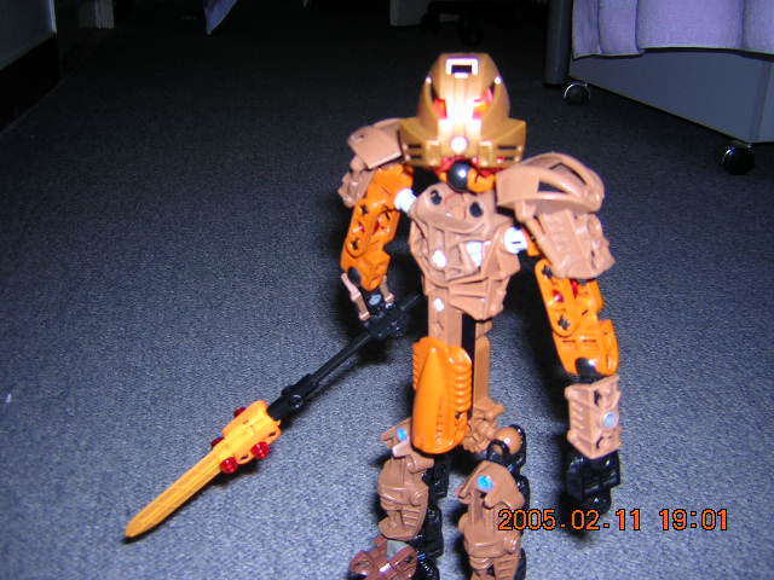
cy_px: 290
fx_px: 805
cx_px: 387
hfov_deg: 51.4
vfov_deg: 39.7
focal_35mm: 36
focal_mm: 4.7
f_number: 2.6
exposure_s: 1/60.1
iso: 100
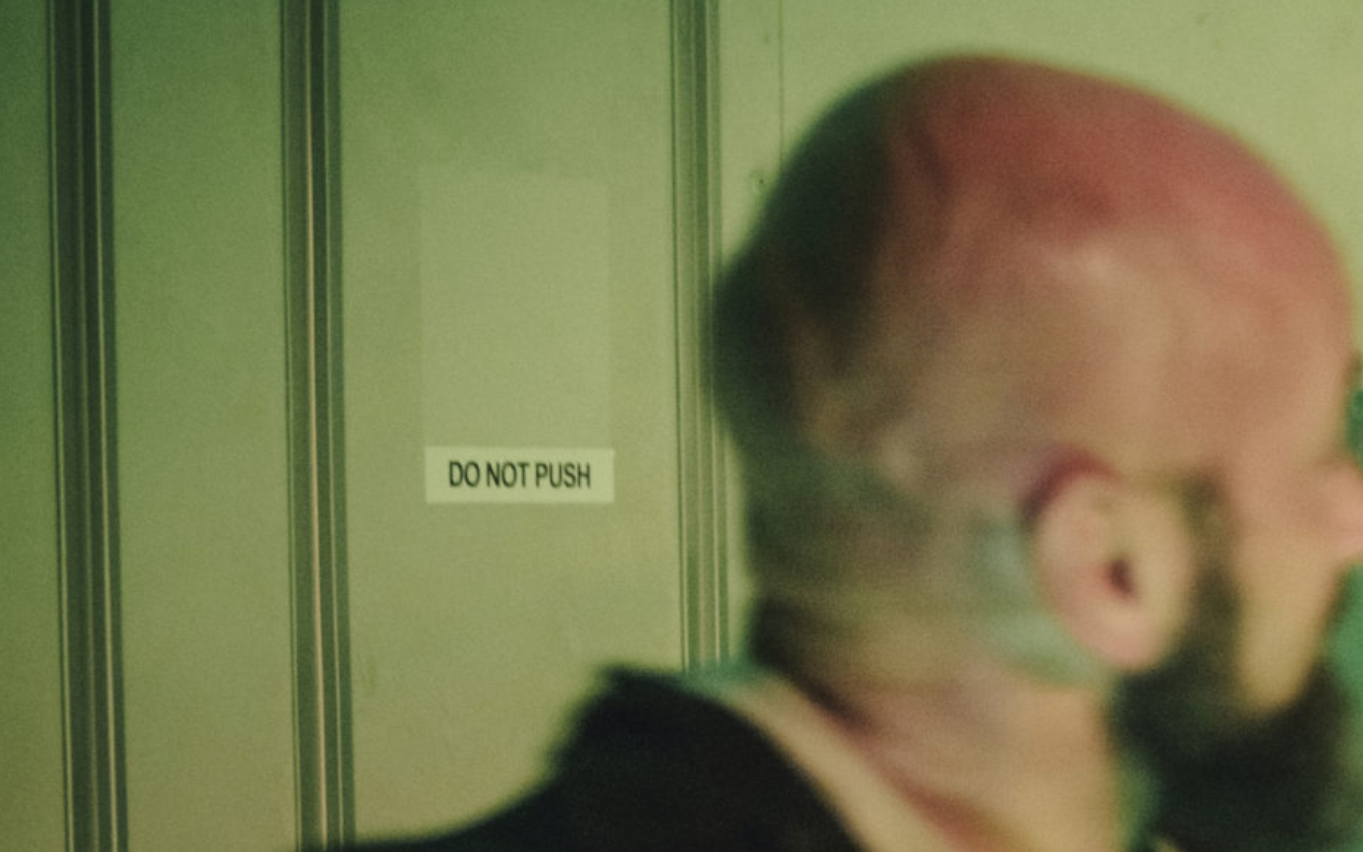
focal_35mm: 135
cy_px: 861
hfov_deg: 14.7
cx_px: 1824
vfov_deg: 9.6
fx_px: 5015
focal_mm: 48
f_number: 2.8
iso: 4000
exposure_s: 1/100
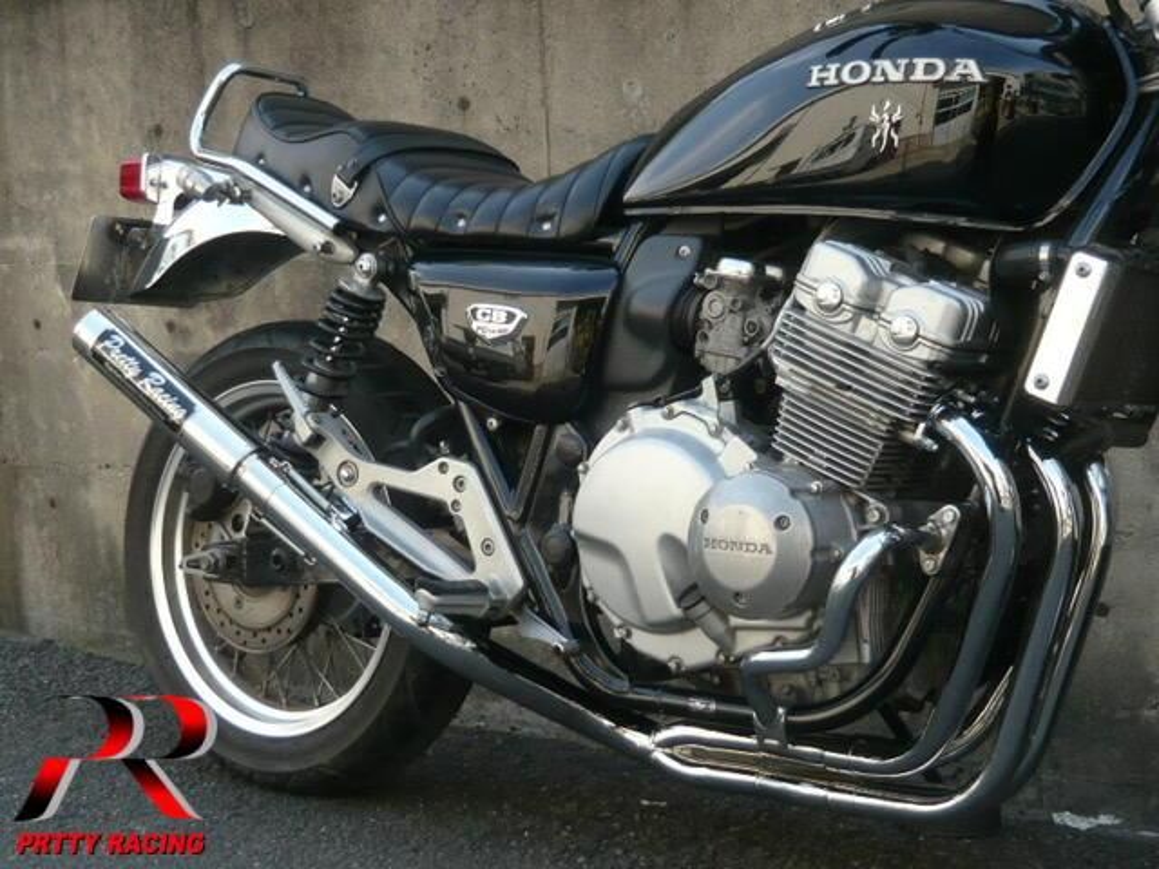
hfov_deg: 35.5
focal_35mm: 54
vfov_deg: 27.0
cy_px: 434
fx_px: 1808
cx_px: 580
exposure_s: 1/250
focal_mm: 5.8
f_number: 3.1
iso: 100
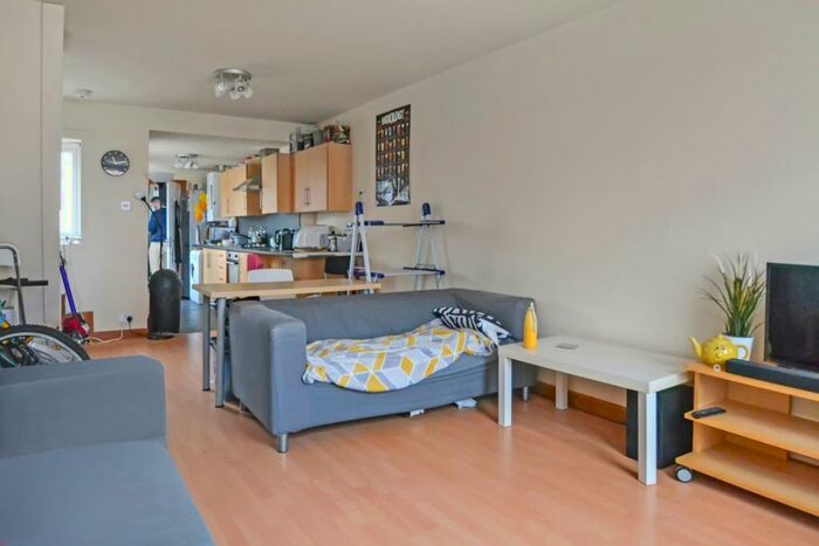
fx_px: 478
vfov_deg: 59.5
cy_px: 273
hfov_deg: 81.2
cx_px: 410
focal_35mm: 21
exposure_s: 1/60
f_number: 4
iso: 3200
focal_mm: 14
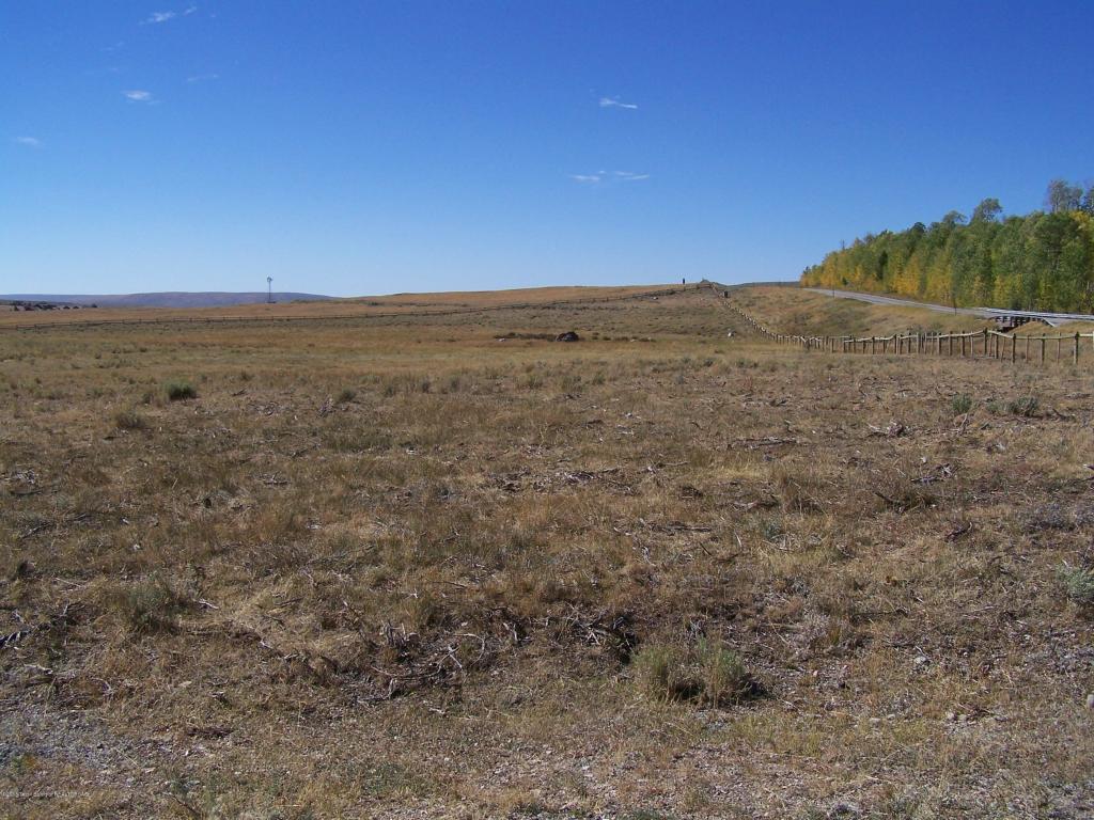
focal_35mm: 38
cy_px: 410
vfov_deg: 37.7
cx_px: 547
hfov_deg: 49.0
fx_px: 1201
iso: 64
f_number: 4
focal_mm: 6.3
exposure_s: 1/640
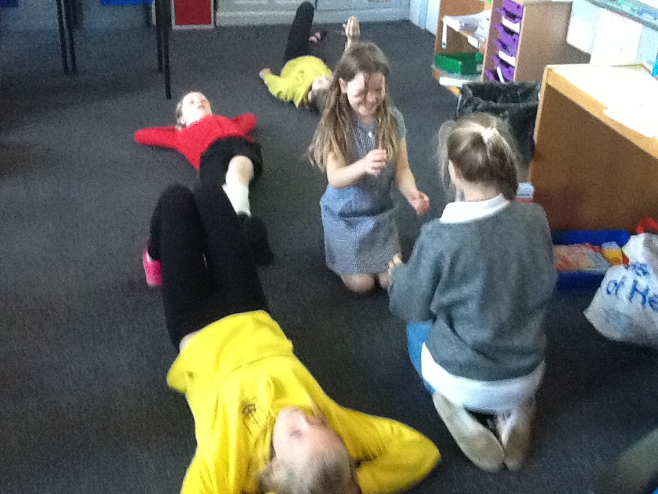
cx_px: 329
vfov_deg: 32.9
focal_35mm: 44
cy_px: 247
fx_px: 836
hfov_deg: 42.9
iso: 320
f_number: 2.4
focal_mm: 2.03
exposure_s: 1/20
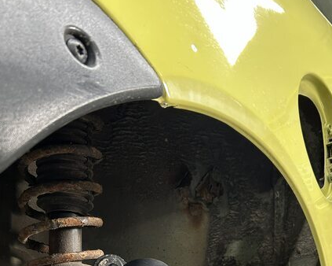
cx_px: 160
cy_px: 297
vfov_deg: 28.4
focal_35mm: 48
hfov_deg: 38.8
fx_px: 471
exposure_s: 1/77
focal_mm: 5.7
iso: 125
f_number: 1.5
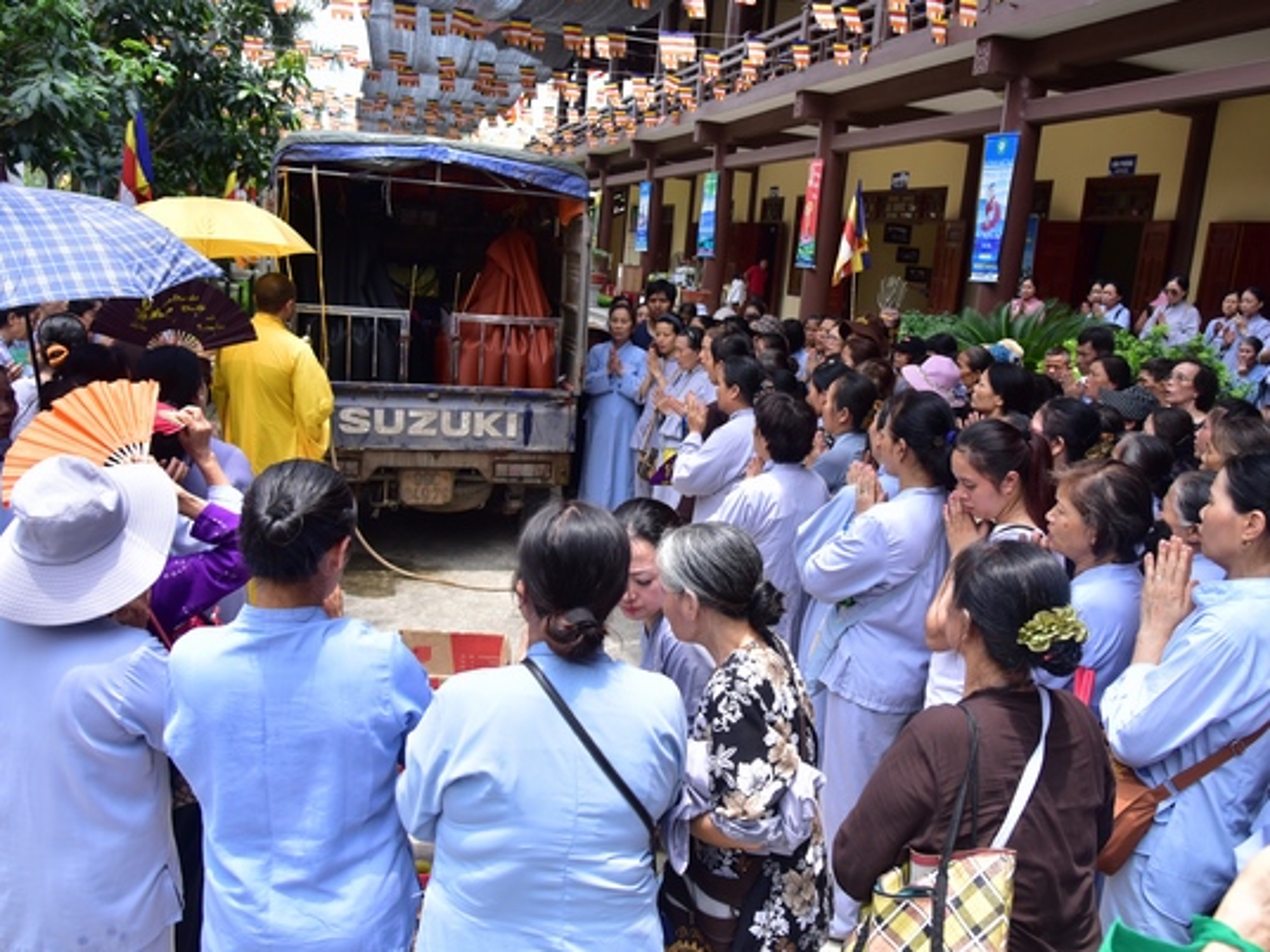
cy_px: 455
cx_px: 704
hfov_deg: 63.3
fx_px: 1027
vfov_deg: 49.7
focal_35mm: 28
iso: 400
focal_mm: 24
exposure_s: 1/1000
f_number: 5
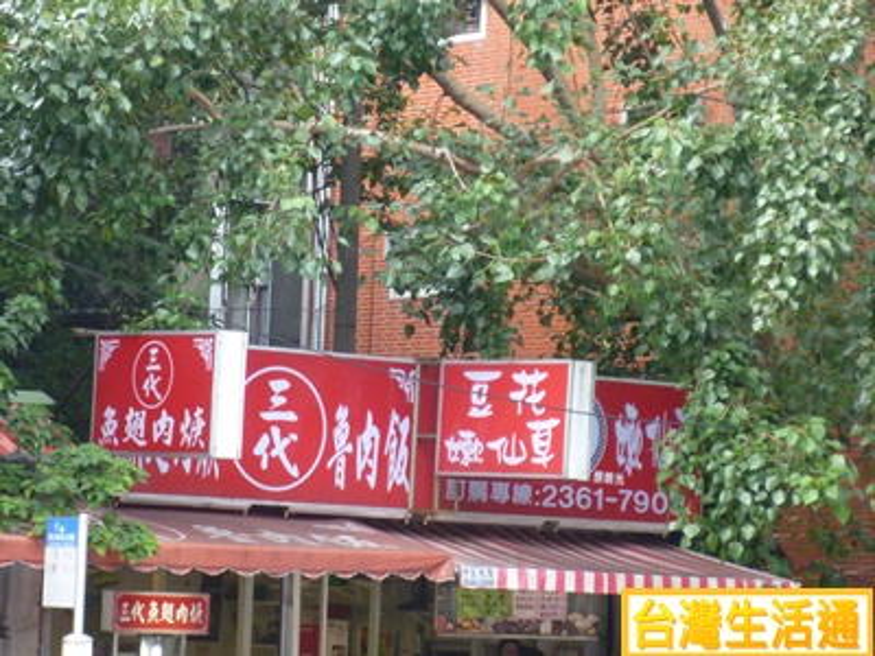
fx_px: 4196
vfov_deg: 8.9
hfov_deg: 11.9
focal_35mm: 166
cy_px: 328
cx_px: 438
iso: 400
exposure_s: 1/60
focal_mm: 25
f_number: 6.9
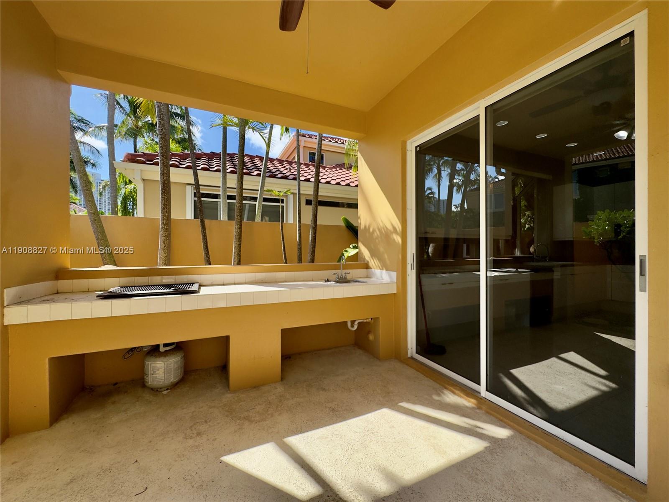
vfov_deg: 85.7
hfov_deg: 102.1
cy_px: 251
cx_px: 334
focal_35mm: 14
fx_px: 271
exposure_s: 1/889
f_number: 2.2
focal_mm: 2.22
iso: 40
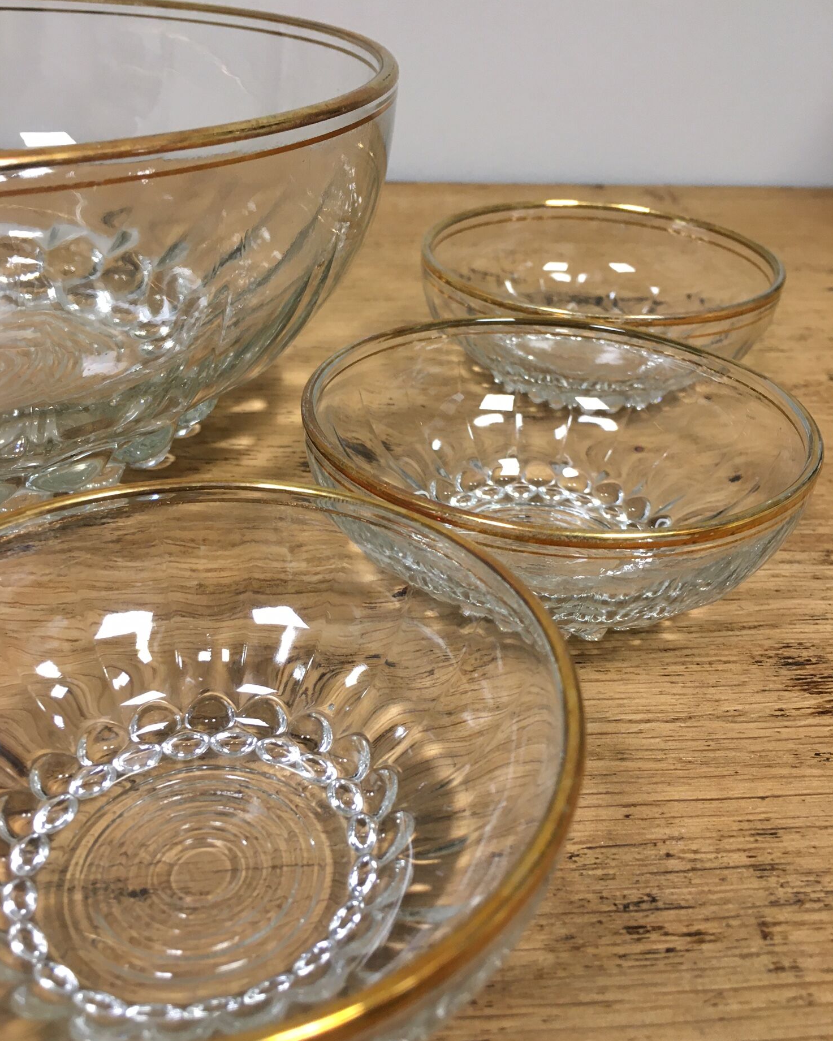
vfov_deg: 57.2
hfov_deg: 47.1
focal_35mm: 31
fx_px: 955
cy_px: 513
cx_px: 408
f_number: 2.2
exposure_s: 1/33
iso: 100
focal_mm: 4.15
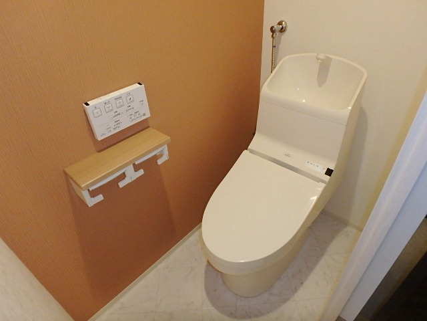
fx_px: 259
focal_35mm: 21
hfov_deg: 79.0
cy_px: 160
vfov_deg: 63.4
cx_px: 214
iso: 400
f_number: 3.5
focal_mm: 3.7
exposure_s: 1/30
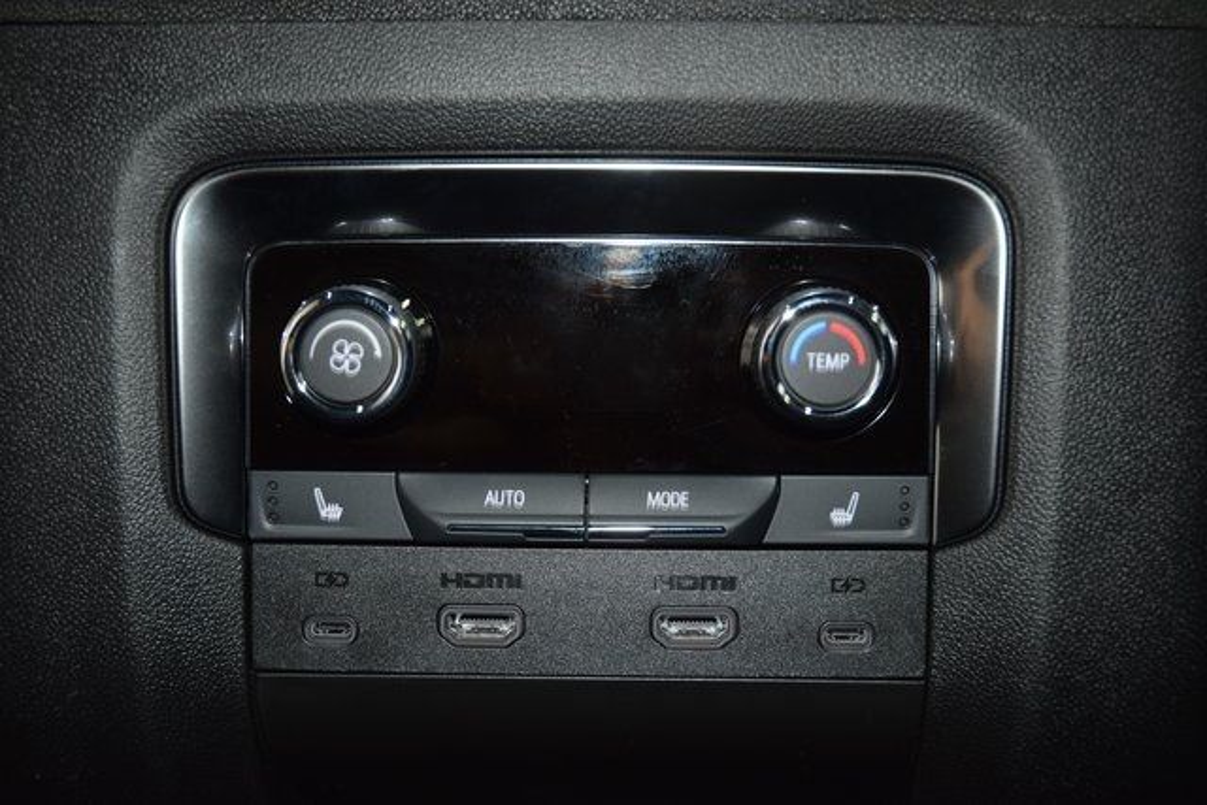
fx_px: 1710
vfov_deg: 26.5
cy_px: 402
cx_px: 604
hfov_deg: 38.9
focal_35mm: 51
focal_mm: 34
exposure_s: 1/15
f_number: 4
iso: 560
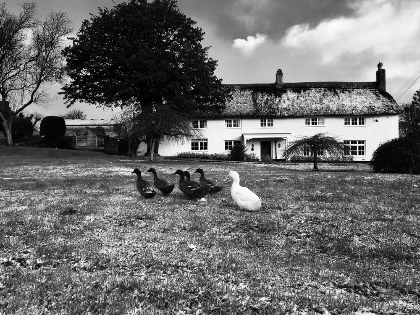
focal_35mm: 29
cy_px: 158
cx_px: 210
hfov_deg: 61.7
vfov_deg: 48.2
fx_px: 352
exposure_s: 1/950
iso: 25
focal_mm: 4.15
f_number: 2.2
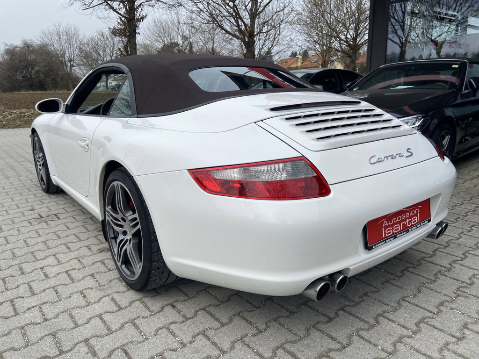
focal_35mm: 26
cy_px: 180
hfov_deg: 67.3
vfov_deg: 53.1
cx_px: 240
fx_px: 360
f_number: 1.8
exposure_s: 1/2688
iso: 32
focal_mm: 4.25
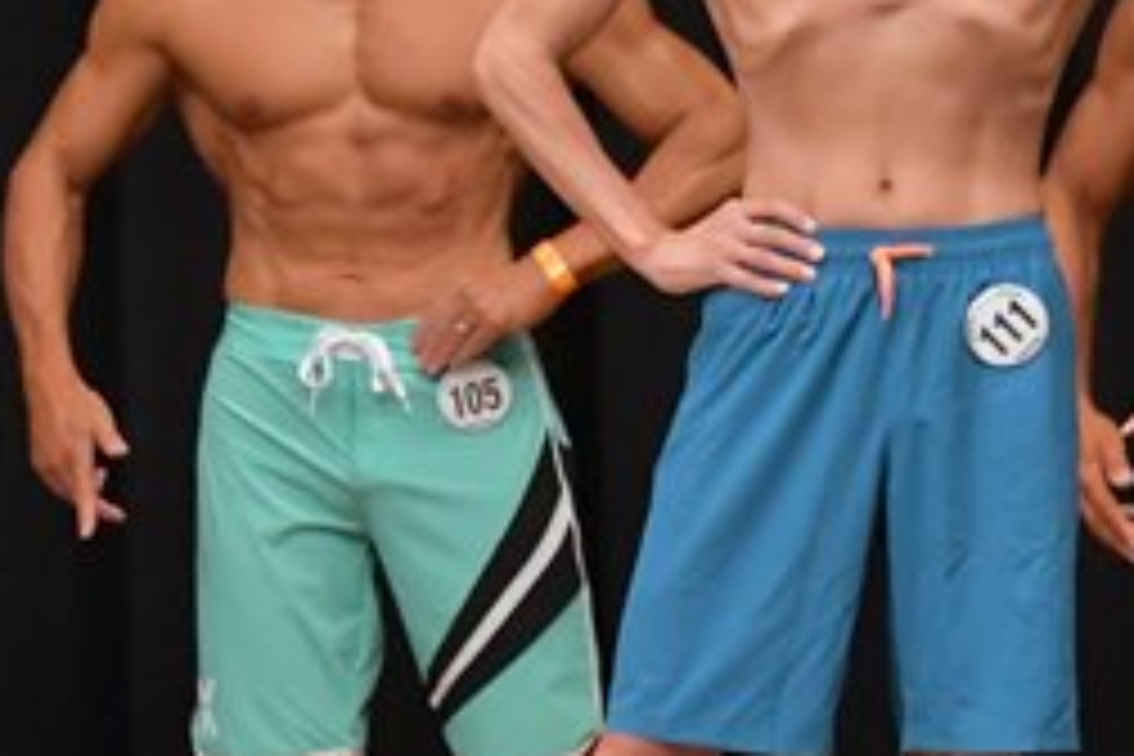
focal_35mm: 621
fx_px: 19560
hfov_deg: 3.3
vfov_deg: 2.2
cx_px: 47
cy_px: 472
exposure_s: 1/400
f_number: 5.6
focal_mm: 135
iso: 6400
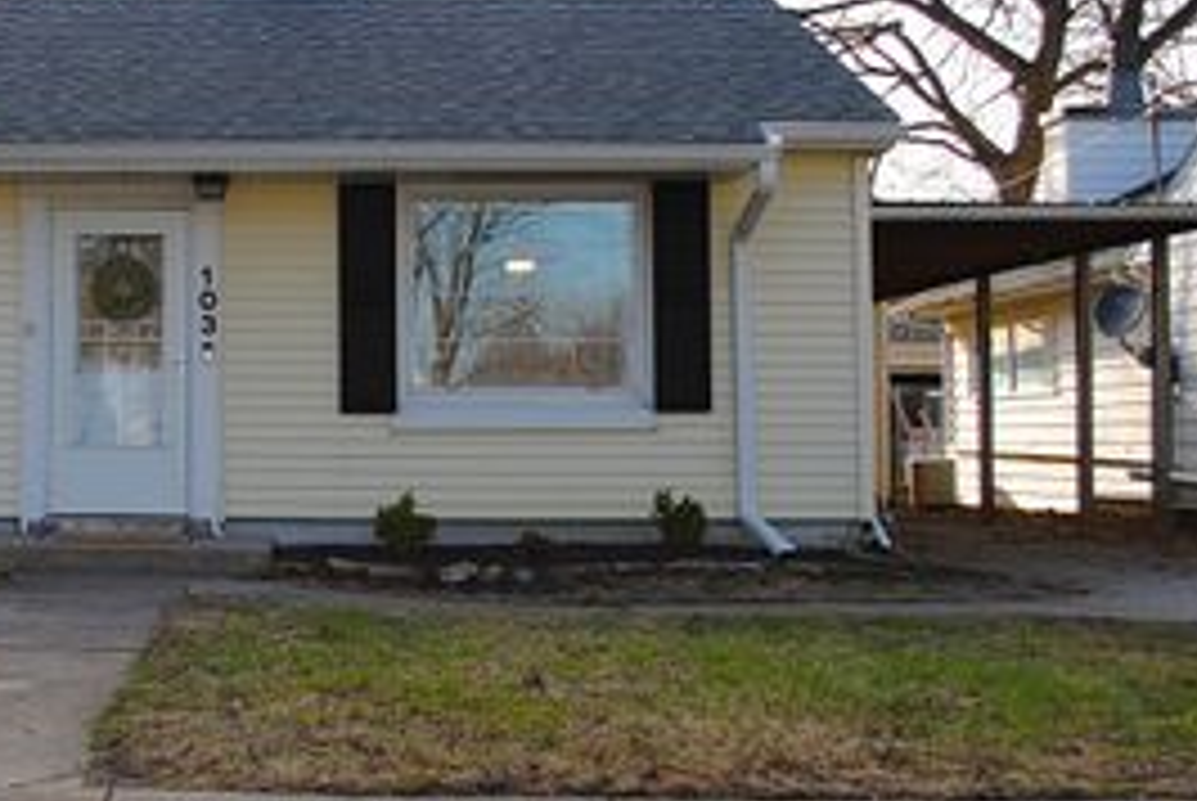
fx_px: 2064
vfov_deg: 21.9
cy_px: 335
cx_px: 198
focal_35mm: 62
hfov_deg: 31.3
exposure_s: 1/200
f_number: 5
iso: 100
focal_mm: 22
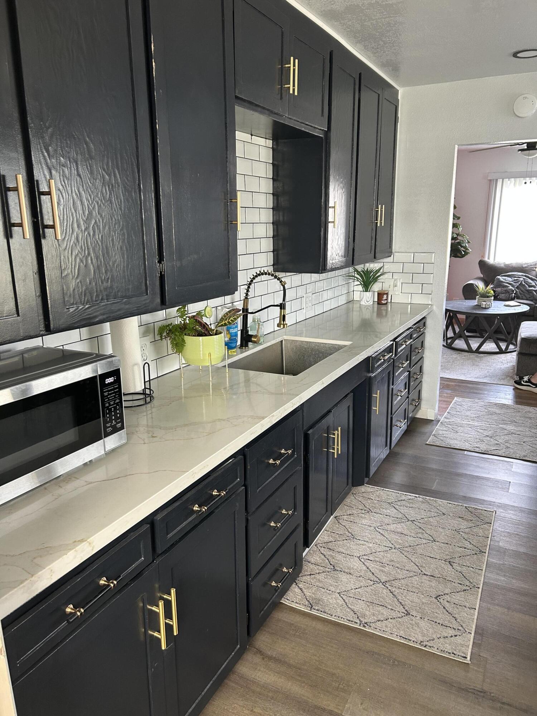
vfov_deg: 67.3
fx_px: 538
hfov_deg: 53.1
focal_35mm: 26
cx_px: 268
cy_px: 358
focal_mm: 5.7
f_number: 1.5
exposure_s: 1/60
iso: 160
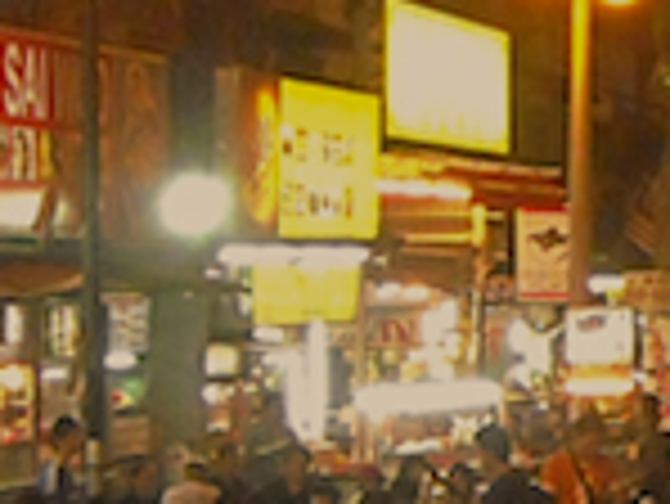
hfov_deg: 16.1
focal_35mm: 122
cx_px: 441
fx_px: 2363
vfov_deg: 12.0
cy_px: 508
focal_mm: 5.7
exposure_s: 1/60
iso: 800
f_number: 2.8
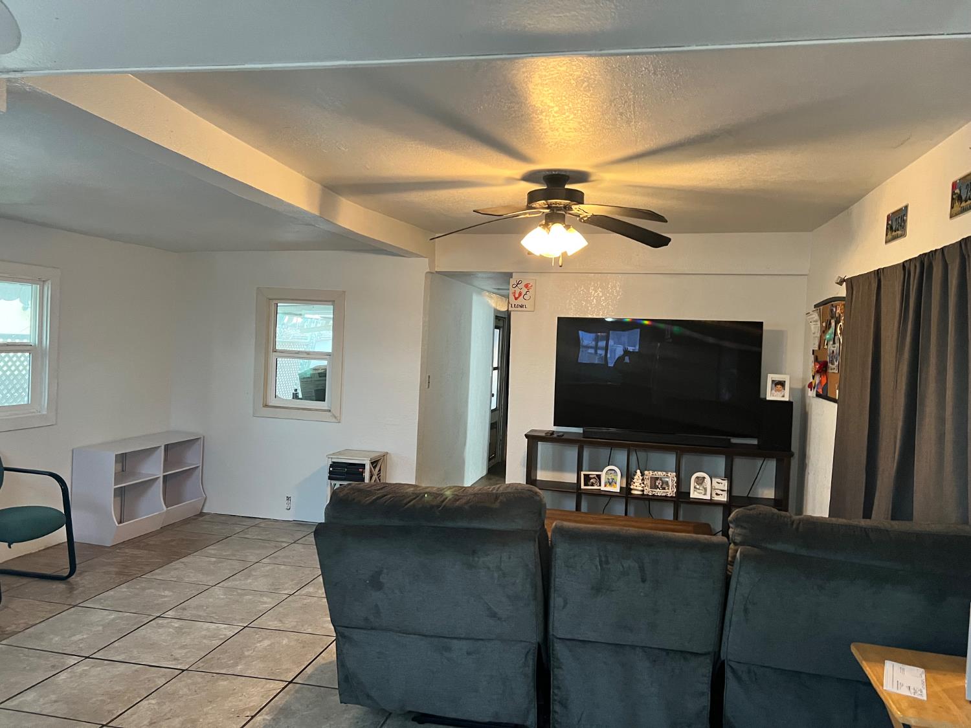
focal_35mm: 26
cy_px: 364
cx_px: 486
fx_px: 729
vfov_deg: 53.1
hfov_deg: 67.3
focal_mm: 5.7
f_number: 1.5
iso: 500
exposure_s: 1/60
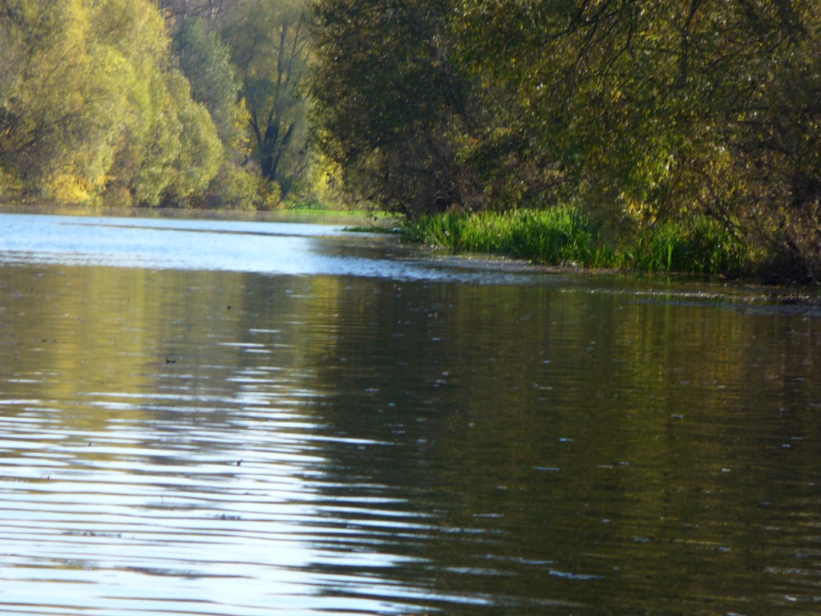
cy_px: 308
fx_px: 5265
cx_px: 410
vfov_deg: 6.7
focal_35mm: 222
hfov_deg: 8.9
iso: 80
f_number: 4.5
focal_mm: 36.6
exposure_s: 1/250
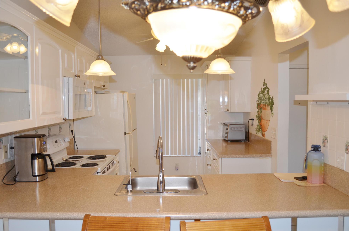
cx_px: 173
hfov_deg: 60.4
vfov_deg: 42.1
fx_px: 300
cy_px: 119
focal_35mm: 31
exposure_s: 1/200
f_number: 3.8
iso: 200
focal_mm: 20
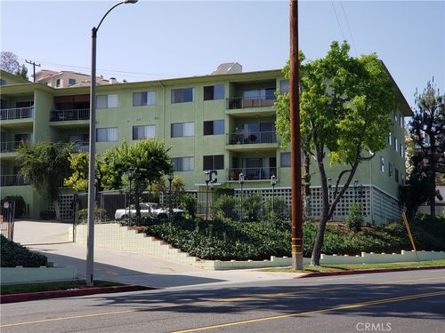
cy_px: 166
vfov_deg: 28.0
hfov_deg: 36.8
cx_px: 222
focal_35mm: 52
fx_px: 668
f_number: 2.4
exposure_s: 1/574
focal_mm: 6
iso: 32
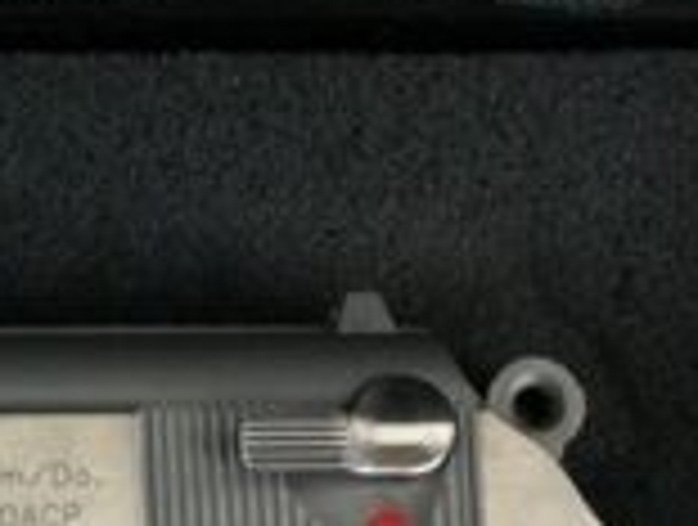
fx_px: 2264
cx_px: -68
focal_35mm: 112
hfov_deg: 17.0
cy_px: 692
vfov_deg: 12.8
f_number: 2.2
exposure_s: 1/120
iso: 50
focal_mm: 4.15
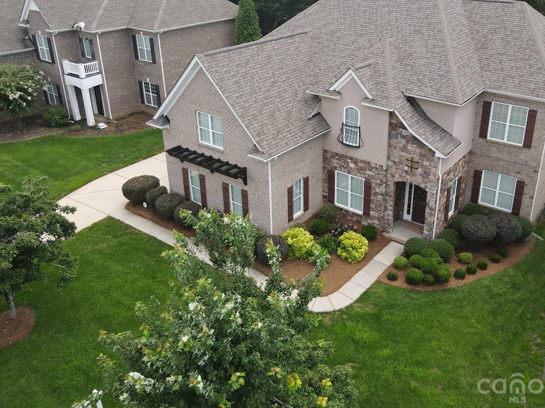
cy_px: 153
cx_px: 320
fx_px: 488
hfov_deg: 58.0
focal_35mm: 31
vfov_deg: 45.0
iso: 100
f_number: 2.8
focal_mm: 4.5
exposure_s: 1/200
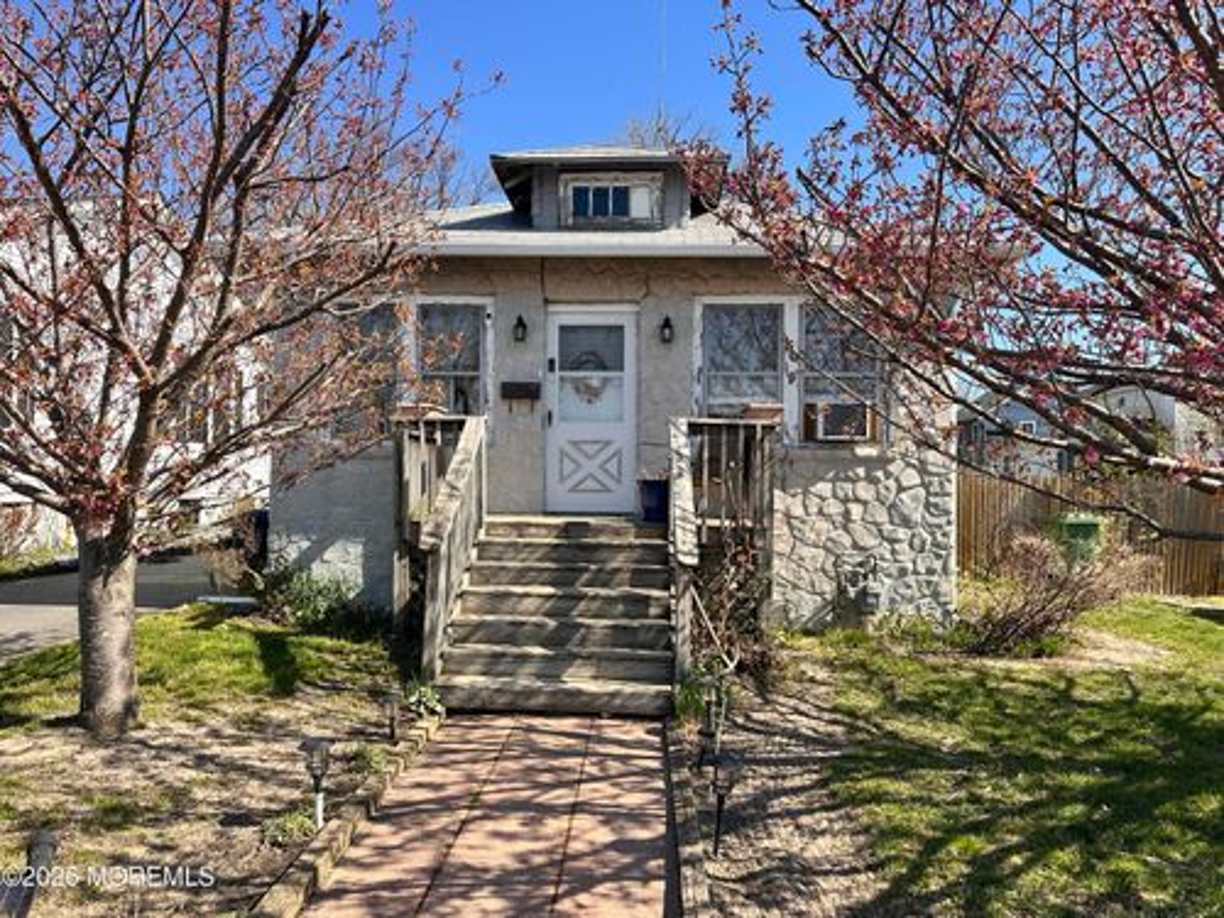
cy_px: 459
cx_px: 612
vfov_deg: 56.8
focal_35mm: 24
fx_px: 849
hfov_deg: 71.6
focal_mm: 6.86
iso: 80
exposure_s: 1/2469
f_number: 1.78
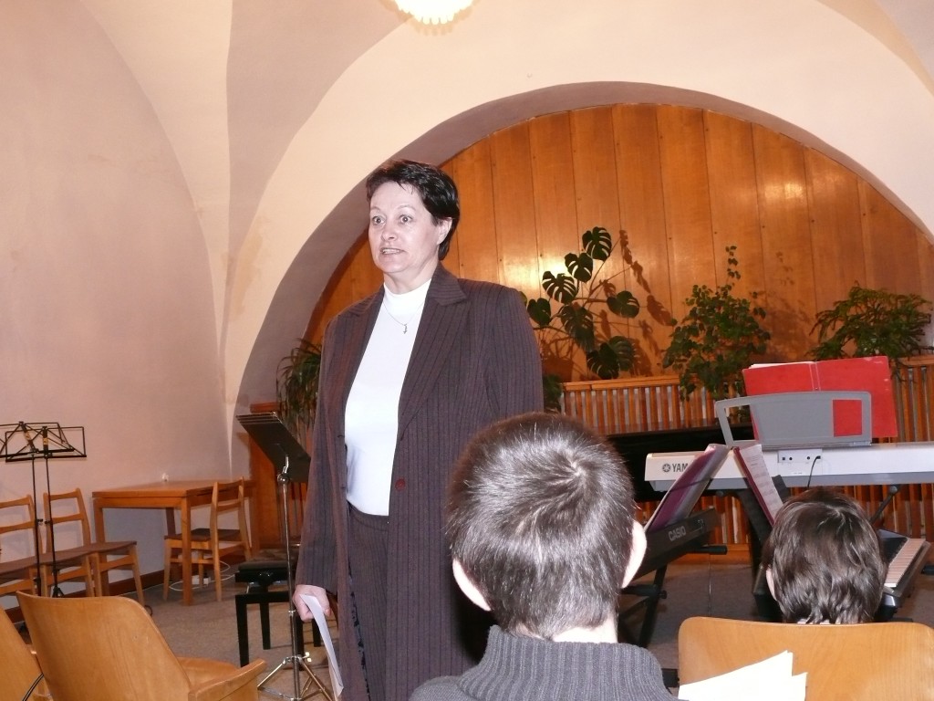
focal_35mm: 41
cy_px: 350
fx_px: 1106
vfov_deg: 35.1
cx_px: 467
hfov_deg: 45.8
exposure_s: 1/30
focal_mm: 8.3
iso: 400
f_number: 2.8
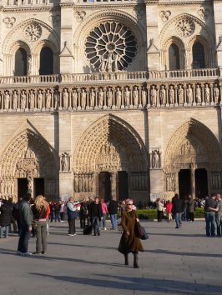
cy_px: 45
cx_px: 126
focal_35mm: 65
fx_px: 555
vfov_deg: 28.9
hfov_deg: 22.6
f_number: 4.6
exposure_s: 1/500
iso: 80
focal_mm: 6
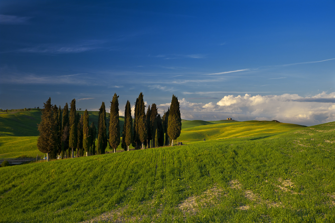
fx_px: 446
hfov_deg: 41.1
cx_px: 168
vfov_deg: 28.0
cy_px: 112
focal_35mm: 48
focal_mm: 48
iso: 640
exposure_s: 1/100
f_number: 8
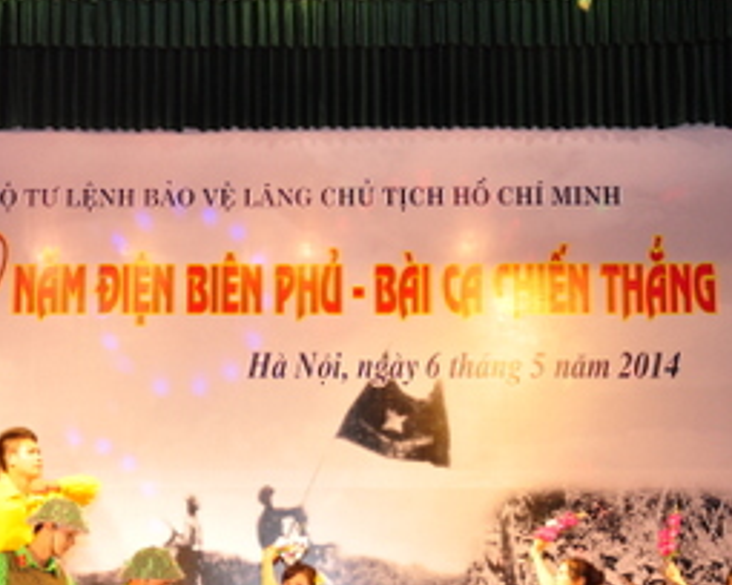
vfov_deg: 21.9
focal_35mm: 69
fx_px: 1493
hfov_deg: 27.5
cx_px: 278
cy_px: 462
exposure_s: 1/125
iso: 640
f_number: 4.5
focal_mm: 25
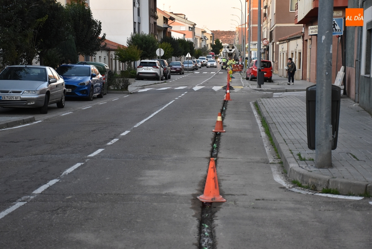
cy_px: 124
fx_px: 745
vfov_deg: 19.0
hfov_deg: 28.0
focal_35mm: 72
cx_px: 186
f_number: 4.5
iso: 1250
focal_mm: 48
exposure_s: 1/160
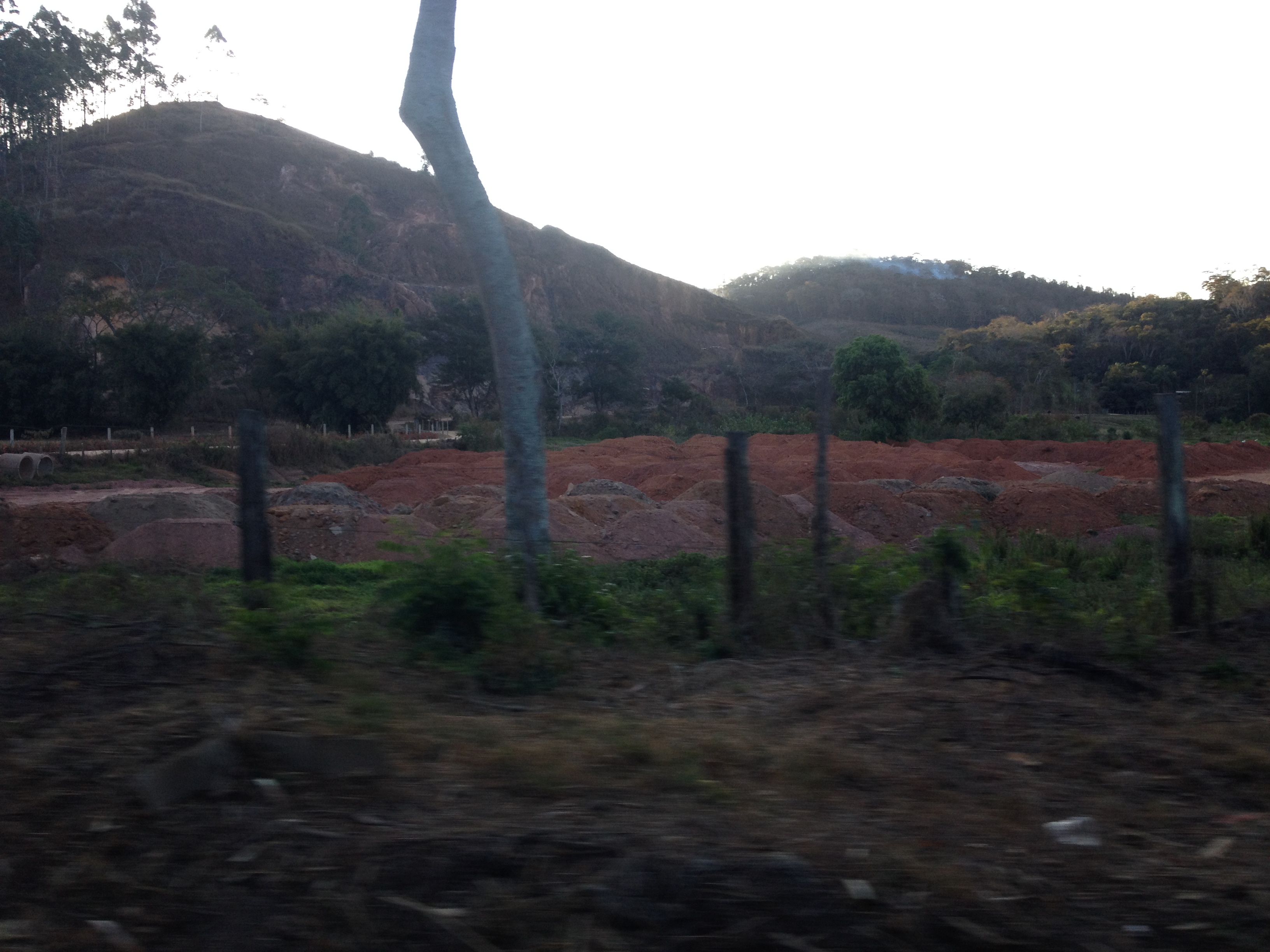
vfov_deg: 40.7
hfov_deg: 52.6
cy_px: 476
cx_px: 635
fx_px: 1284
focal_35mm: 35
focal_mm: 4.28
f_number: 2.4
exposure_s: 1/235
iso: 50
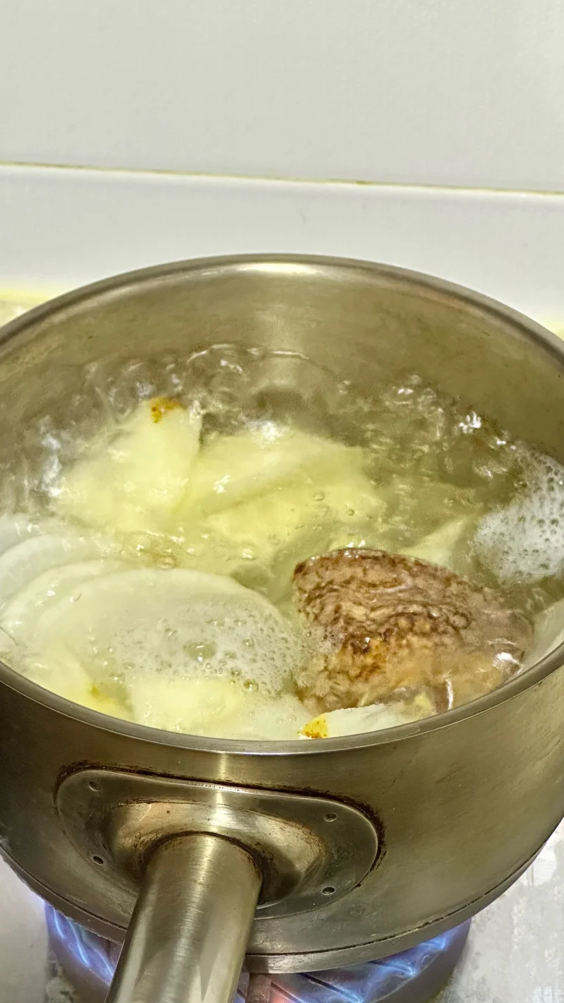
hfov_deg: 14.2
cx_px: 279
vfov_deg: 25.0
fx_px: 2261
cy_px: 499
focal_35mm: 85
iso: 640
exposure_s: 1/50
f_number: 2.8
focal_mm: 9
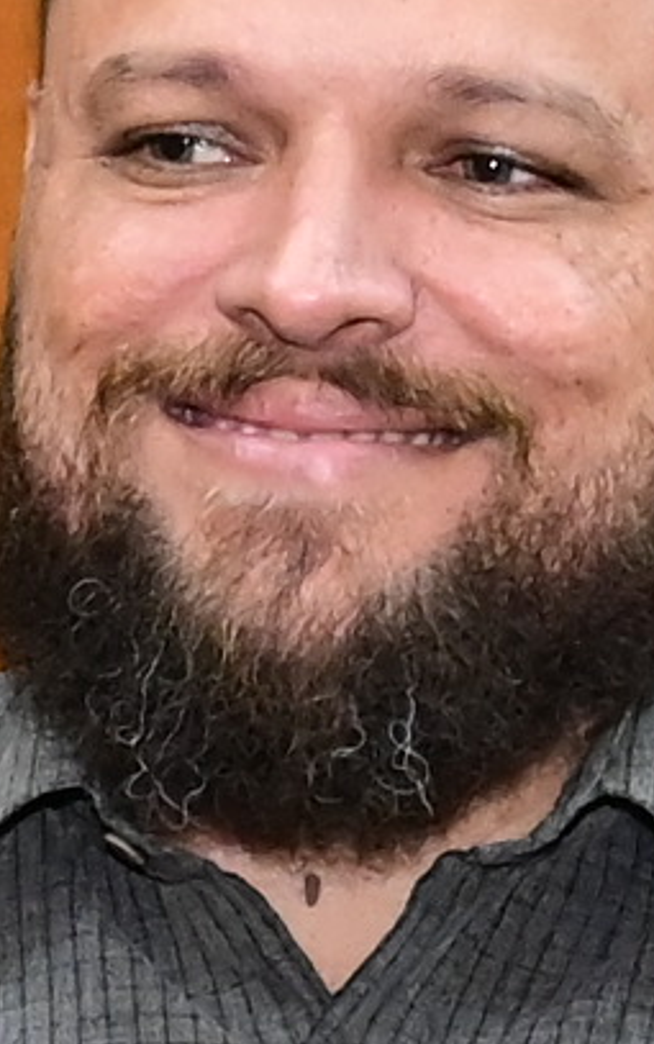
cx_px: 36
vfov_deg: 4.2
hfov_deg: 2.7
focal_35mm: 494
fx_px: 14063
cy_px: 1495
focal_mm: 45
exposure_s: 1/125
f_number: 4.5
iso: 4000
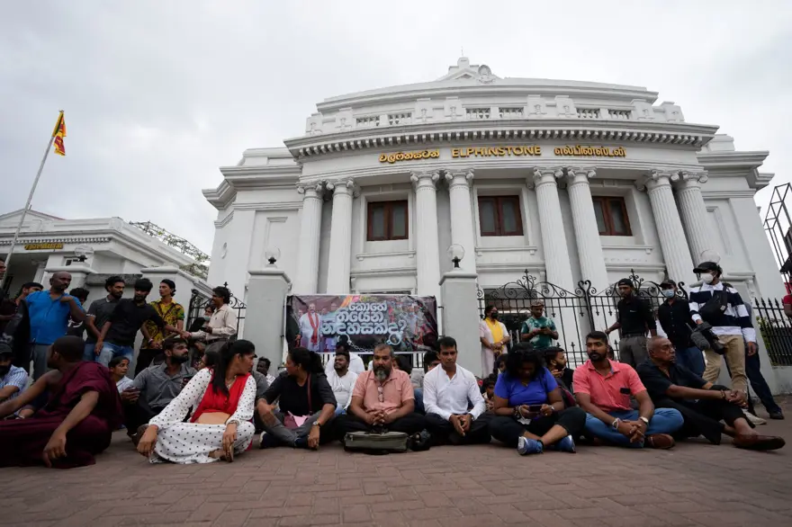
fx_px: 352
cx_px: 396
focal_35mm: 16
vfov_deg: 73.7
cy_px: 264
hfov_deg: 96.8
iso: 100
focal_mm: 16
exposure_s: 1/60
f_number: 4.5
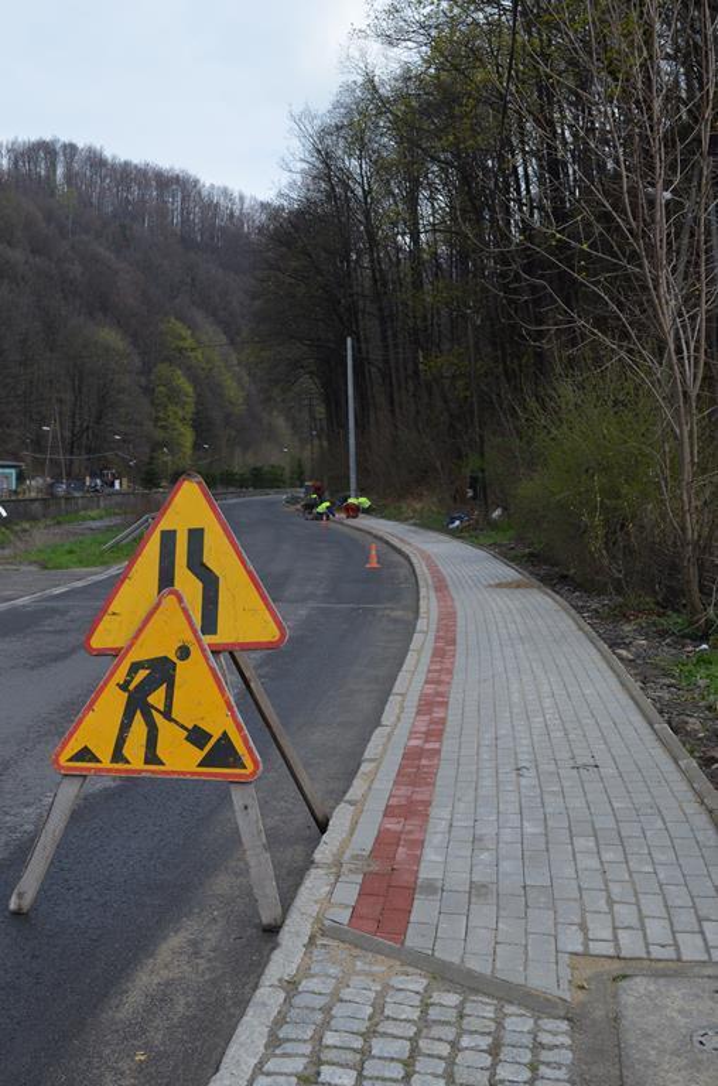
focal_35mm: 44
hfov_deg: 30.7
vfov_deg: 45.1
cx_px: 359
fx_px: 1308
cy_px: 543
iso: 180
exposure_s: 1/250
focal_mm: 29
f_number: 8
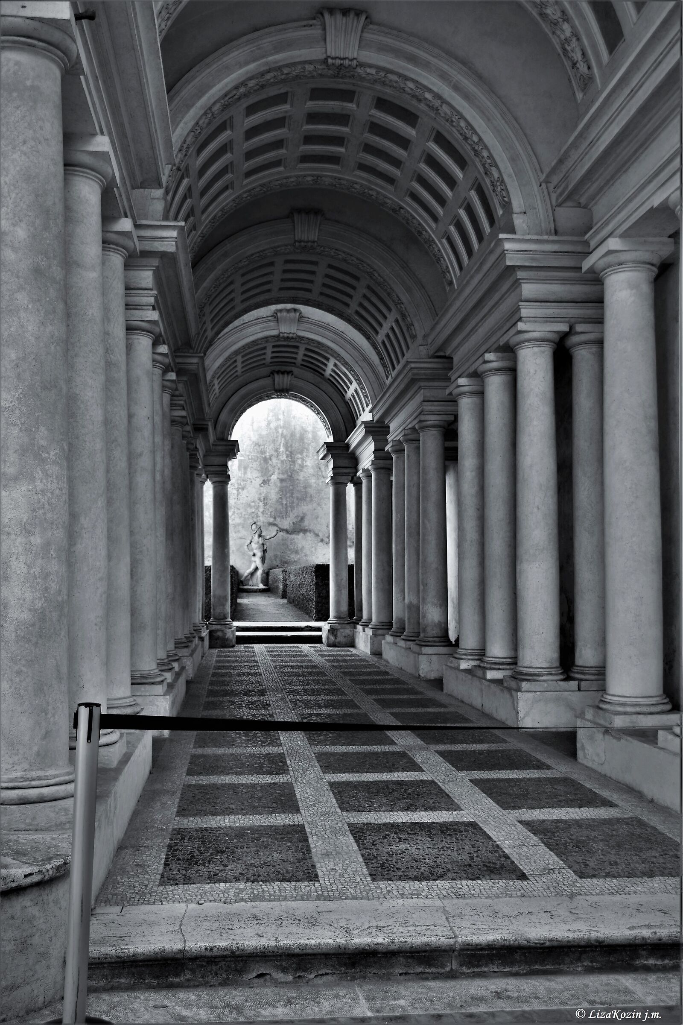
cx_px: 342
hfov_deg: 28.9
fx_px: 1323
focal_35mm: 46
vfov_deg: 42.3
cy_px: 512
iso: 100
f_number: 5
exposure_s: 1/60
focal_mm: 31
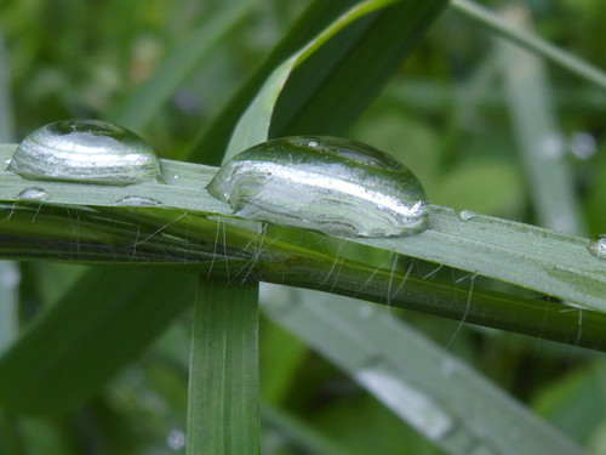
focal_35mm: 84
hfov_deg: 23.3
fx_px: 1471
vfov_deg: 17.6
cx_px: 303
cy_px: 228
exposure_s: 1/160
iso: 80
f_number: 3.3
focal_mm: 4.9
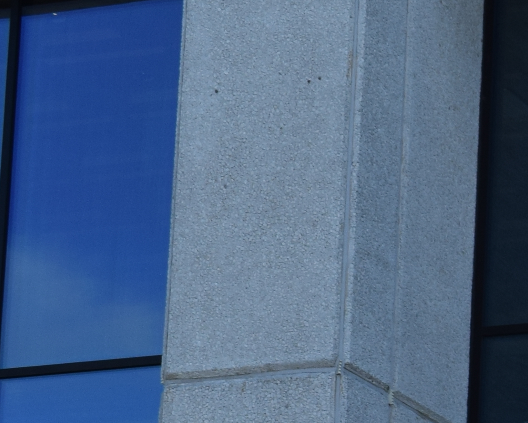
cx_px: 1244
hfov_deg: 8.7
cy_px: 790
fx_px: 3188
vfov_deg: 7.3
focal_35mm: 204
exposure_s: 1/320
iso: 200
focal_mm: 28
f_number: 9
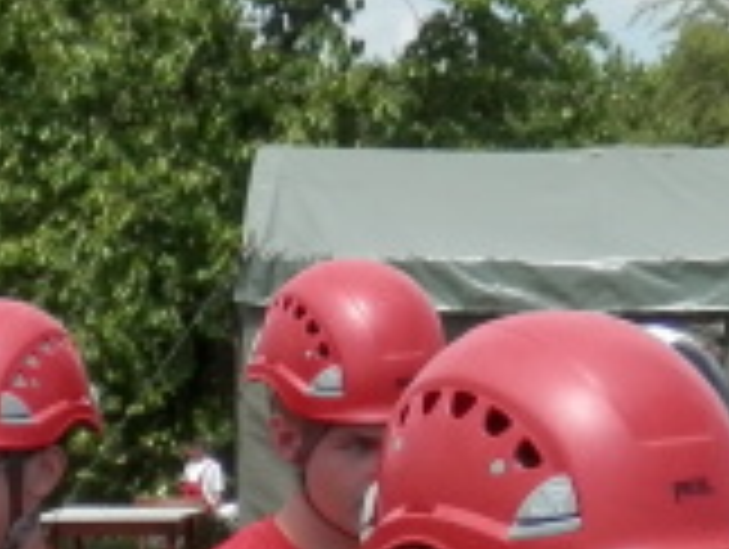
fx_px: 3564
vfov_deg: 8.3
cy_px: 1123
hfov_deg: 11.7
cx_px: 202
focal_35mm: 169
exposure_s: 1/800
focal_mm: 6.6
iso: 80
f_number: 3.6
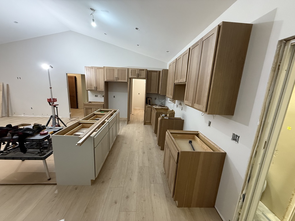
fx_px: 119
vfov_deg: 85.7
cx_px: 148
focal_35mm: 14
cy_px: 110
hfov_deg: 102.1
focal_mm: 2.22
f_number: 2.2
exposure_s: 1/42
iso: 400
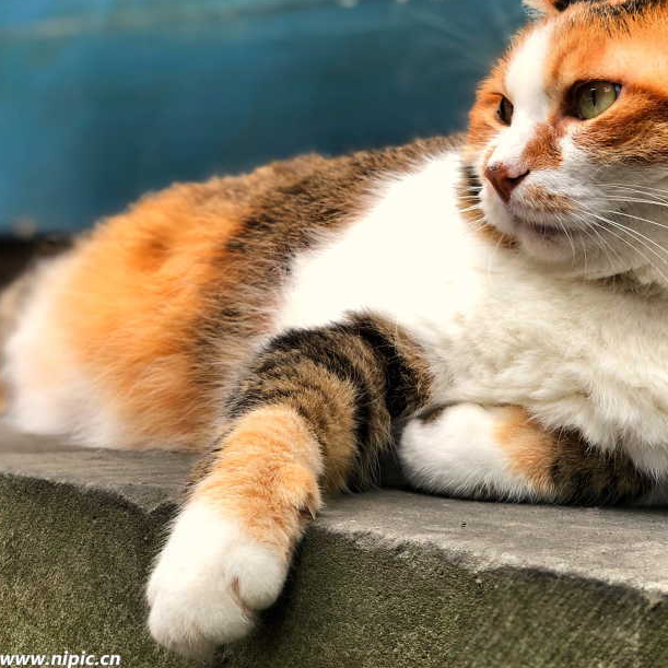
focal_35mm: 77
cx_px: 449
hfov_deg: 22.4
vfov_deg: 22.4
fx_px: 1681
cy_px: 258
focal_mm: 6
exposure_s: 1/50
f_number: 2.4
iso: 16
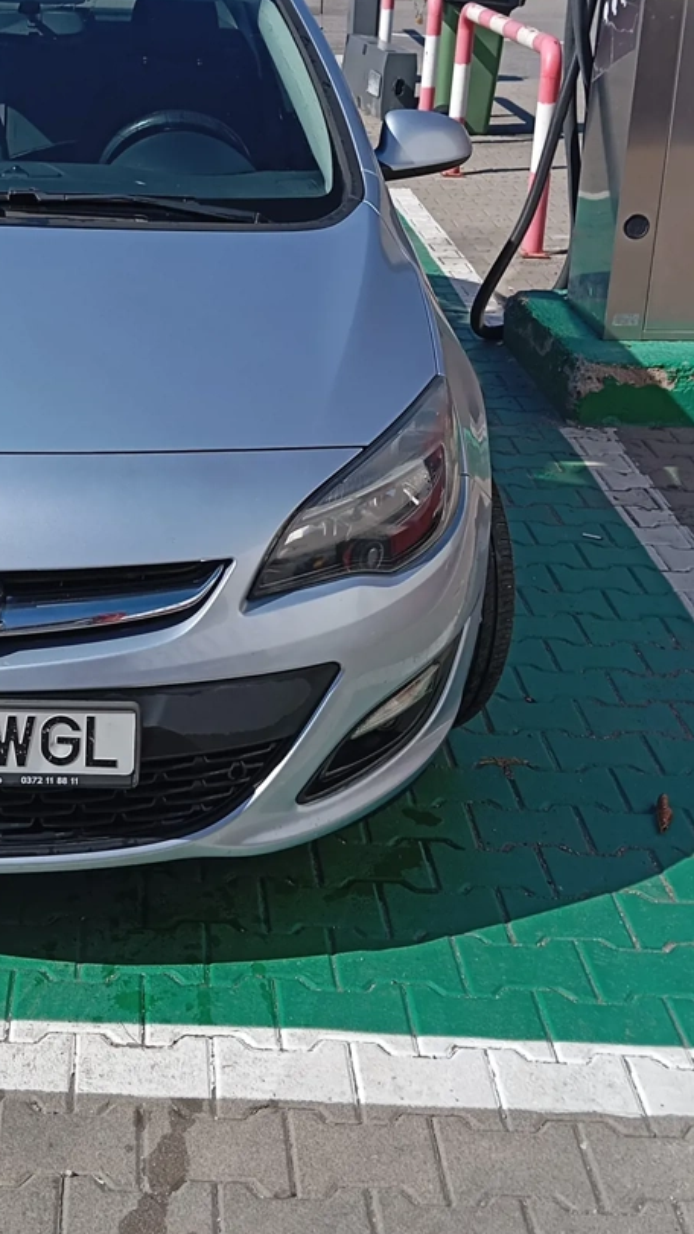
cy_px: 488
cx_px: 93
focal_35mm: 50
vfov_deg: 41.1
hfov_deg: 23.4
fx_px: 1636
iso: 109
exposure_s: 1/888
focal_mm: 4.22
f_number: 1.8
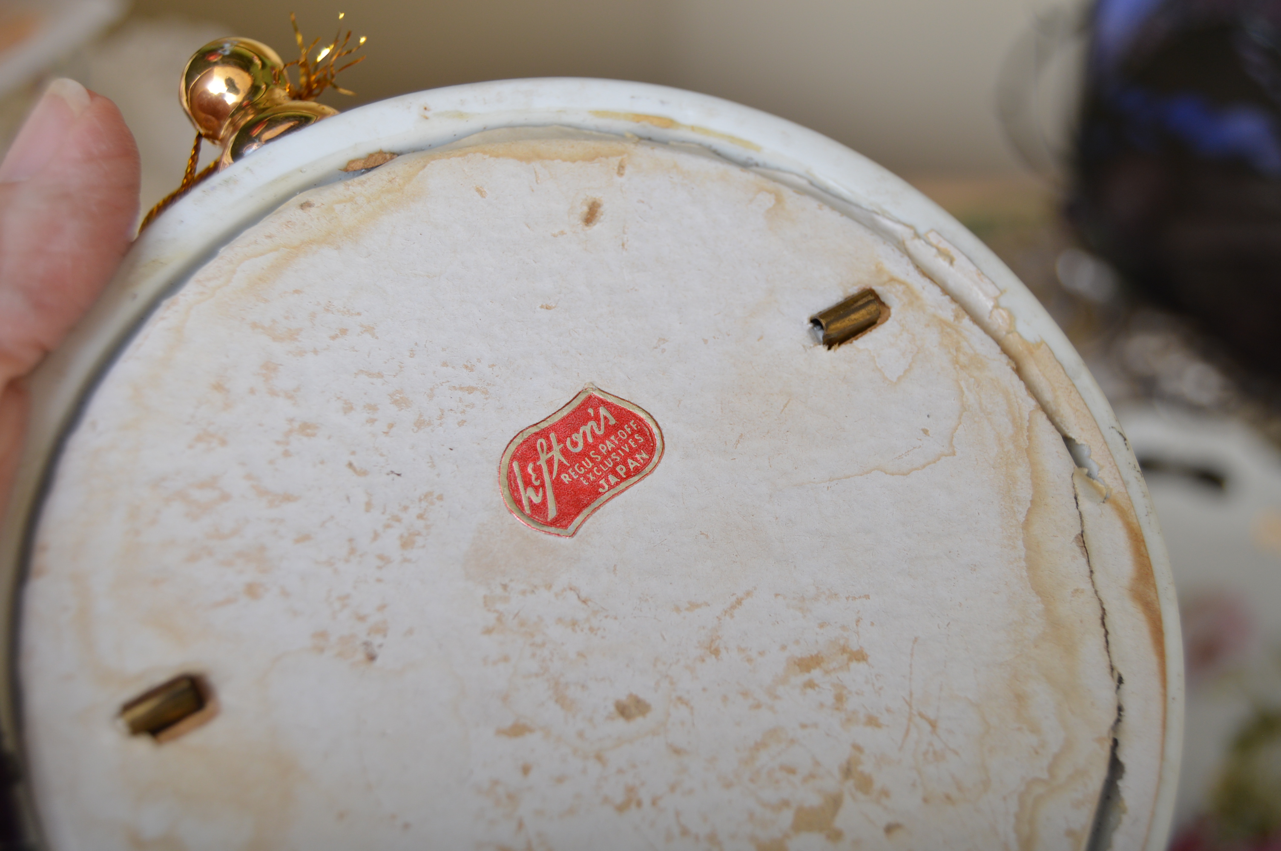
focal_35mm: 46
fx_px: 1653
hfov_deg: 42.4
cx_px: 640
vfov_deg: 28.9
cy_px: 426
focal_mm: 31
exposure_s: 1/200
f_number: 4.2
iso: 200
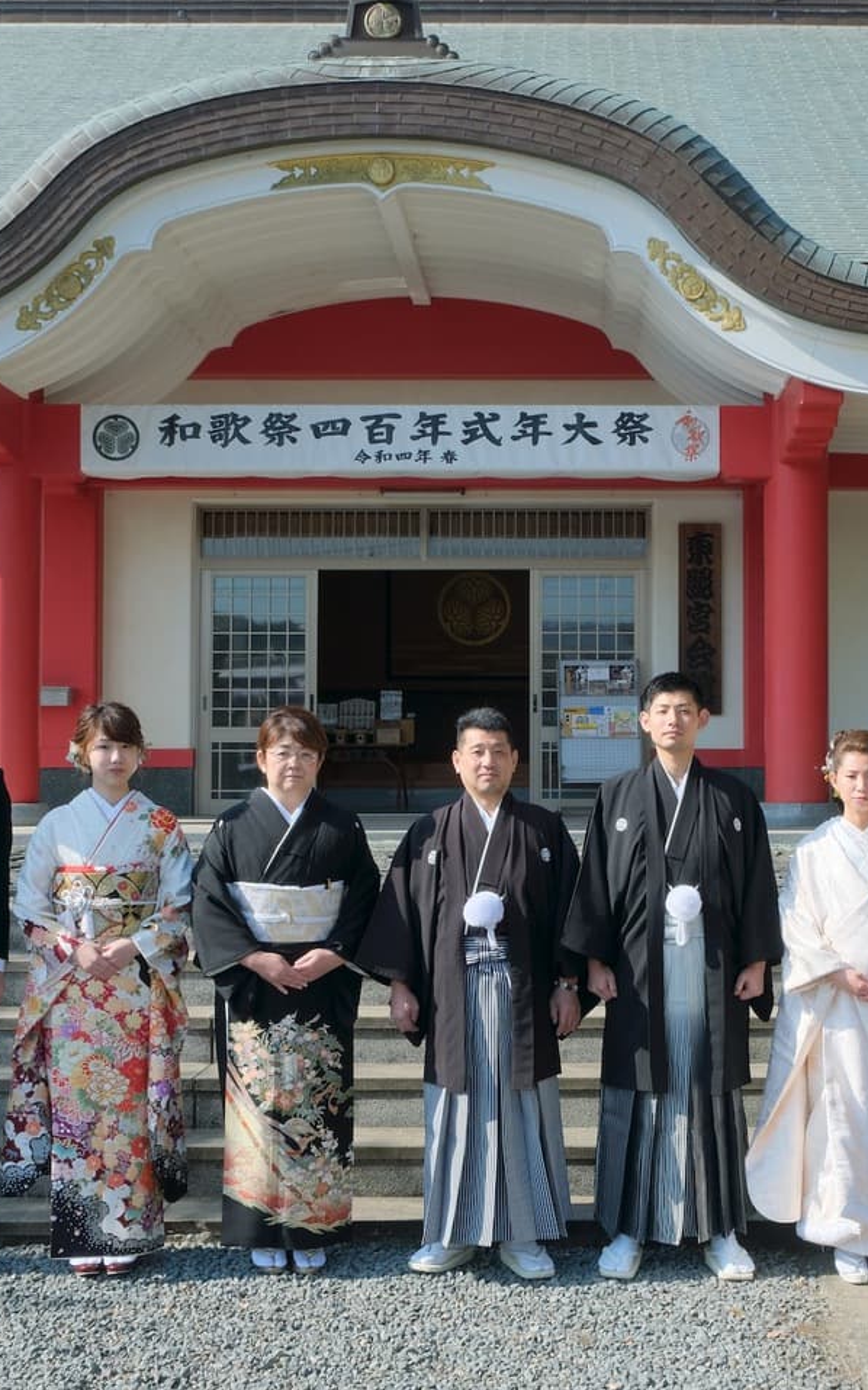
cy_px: 694
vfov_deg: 43.5
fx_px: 1741
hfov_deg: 27.8
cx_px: 582
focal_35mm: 46
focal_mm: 20.2
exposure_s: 1/250
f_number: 13
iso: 800
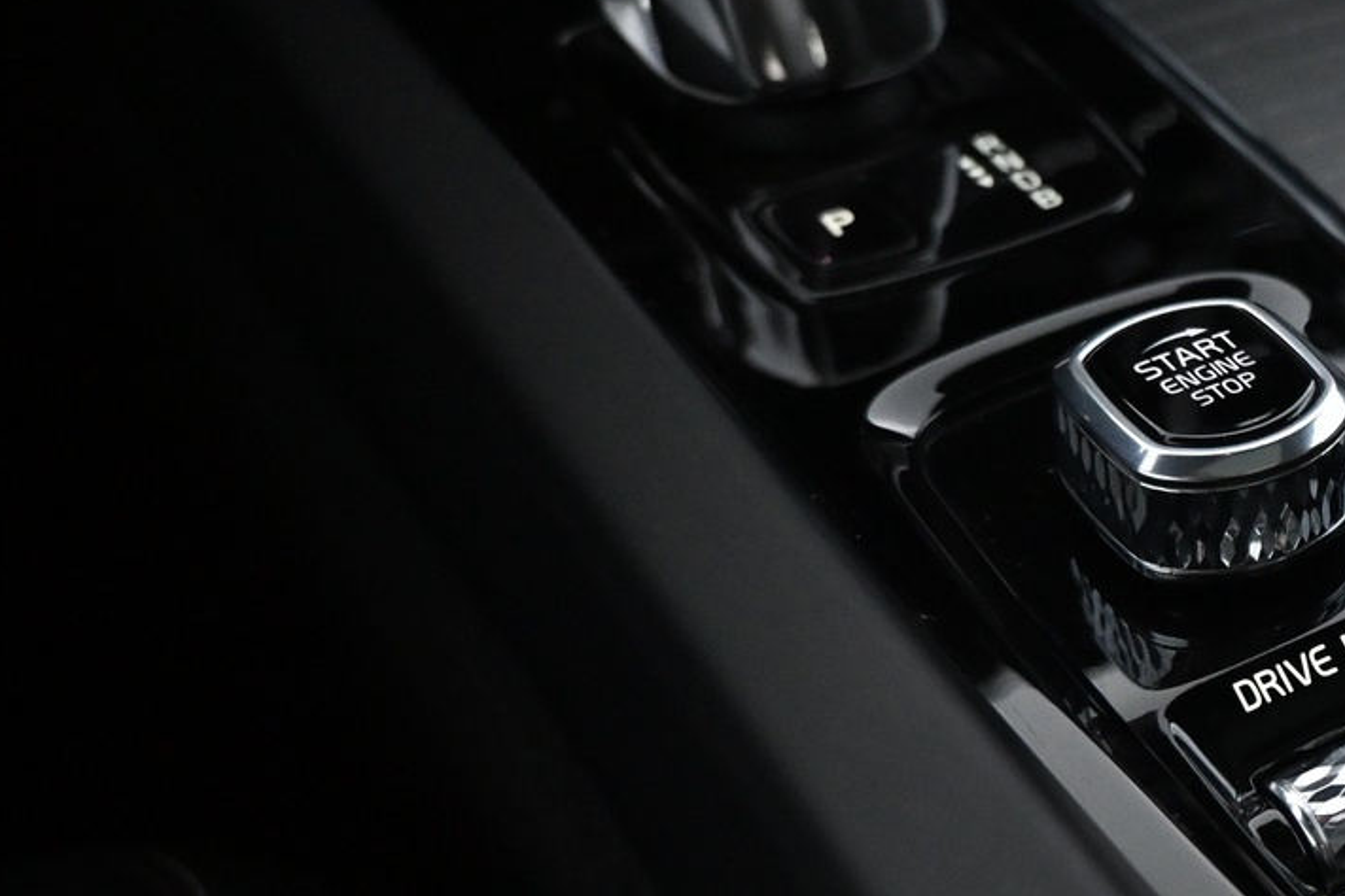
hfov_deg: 30.5
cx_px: 1510
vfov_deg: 23.1
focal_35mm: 58
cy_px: 663
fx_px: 2172
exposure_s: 1/80
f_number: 3.5
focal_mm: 17
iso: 3200
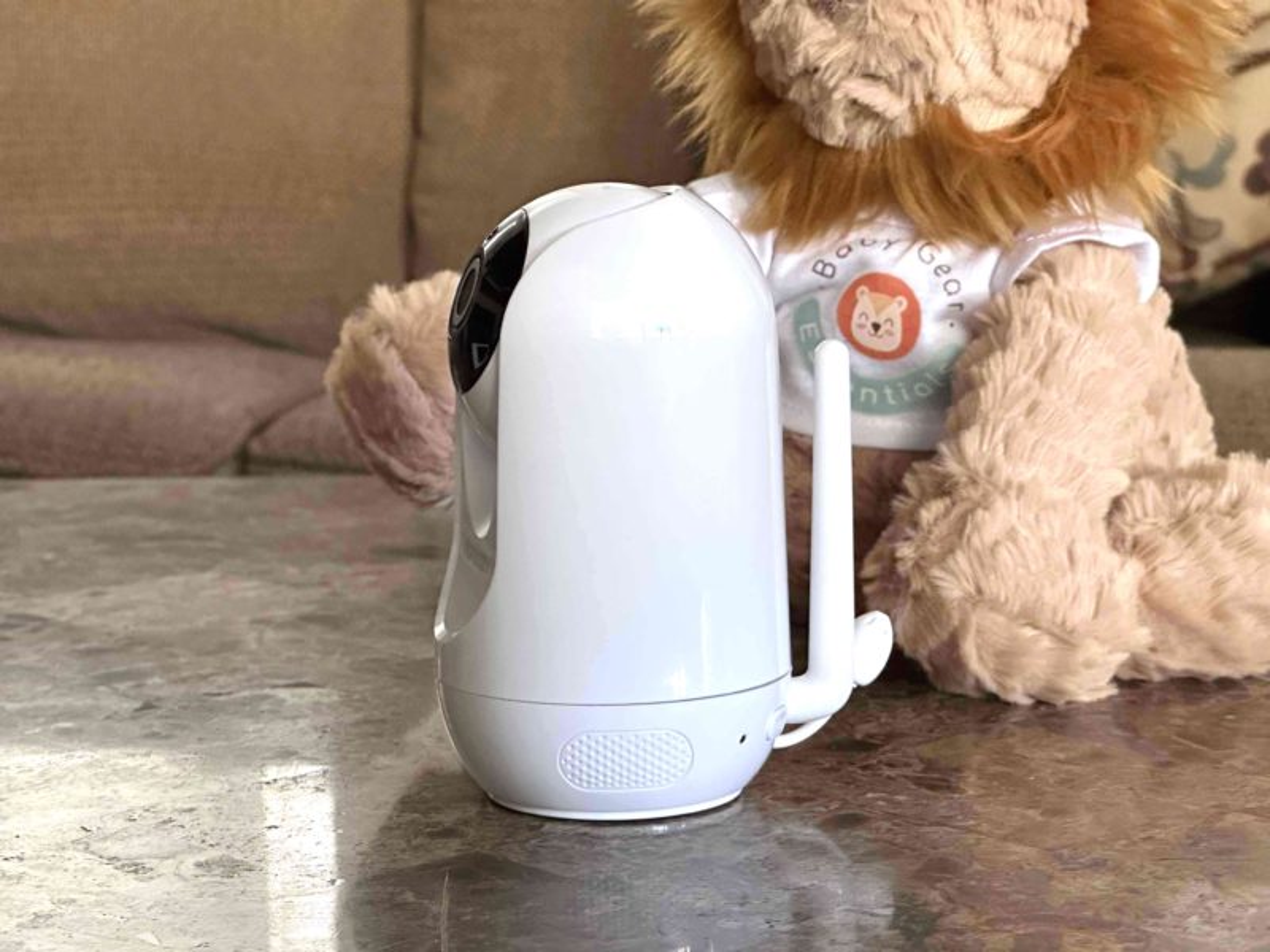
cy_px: 476
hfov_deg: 25.3
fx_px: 2825
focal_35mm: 77
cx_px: 635
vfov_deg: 19.1
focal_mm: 9
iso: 640
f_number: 2.8
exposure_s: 1/58
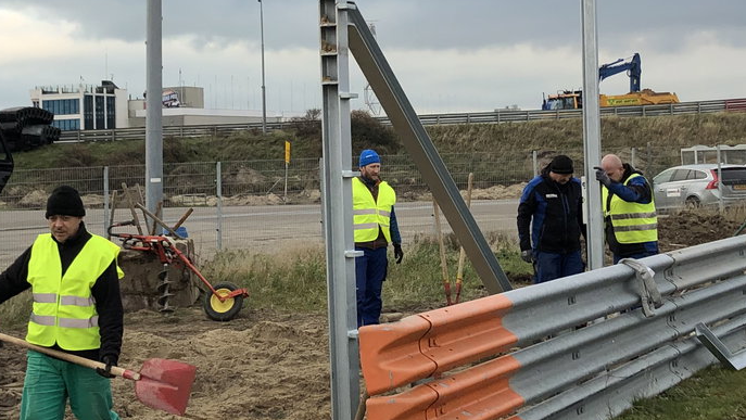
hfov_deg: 29.7
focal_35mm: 71
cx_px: 317
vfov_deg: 16.9
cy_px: 118
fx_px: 1405
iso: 20
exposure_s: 1/217
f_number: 1.8
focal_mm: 3.99
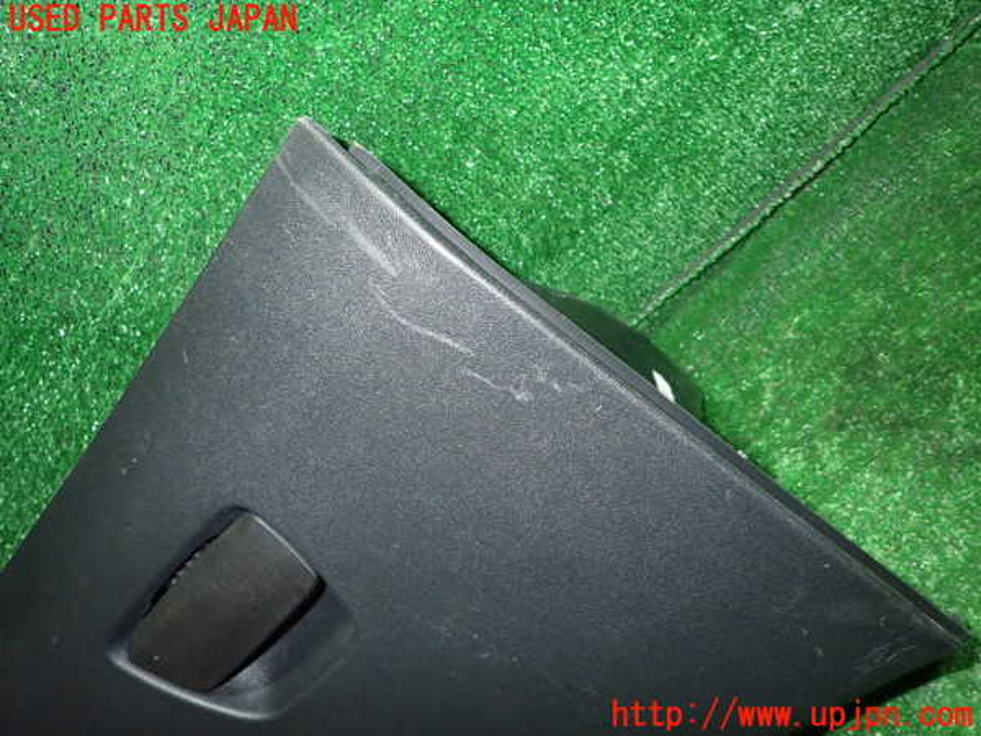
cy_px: 368
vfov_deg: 54.9
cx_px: 490
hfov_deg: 69.4
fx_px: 708
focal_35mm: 25
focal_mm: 4.5
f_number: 5.6
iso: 800
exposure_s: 1/30
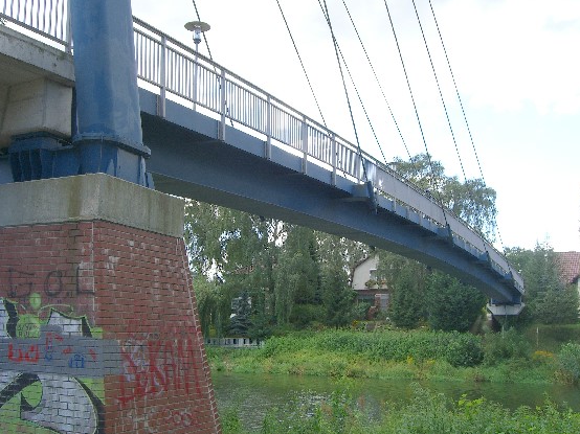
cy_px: 210
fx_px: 670
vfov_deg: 35.9
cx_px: 288
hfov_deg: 46.8
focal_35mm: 40
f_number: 4
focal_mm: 7.9
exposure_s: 1/200
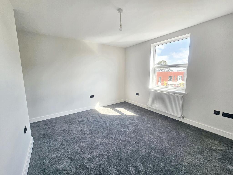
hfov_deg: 106.2
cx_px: 116
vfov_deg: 89.9
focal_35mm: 13
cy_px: 88
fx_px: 88
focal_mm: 2.2
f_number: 2.2
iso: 50
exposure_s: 1/214
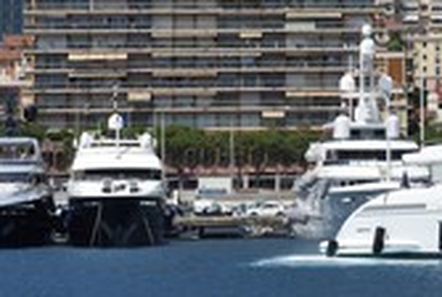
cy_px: -69
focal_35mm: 256
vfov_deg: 5.4
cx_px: 513
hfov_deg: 8.0
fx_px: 3149
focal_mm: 102
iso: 200
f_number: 14
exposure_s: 1/320
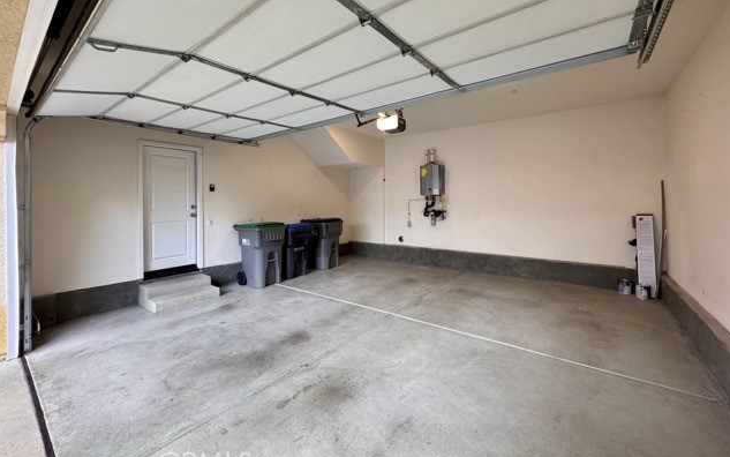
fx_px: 299
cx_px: 367
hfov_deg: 101.4
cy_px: 202
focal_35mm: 15
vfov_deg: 74.6
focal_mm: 2.22
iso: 250
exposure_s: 1/120
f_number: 2.2
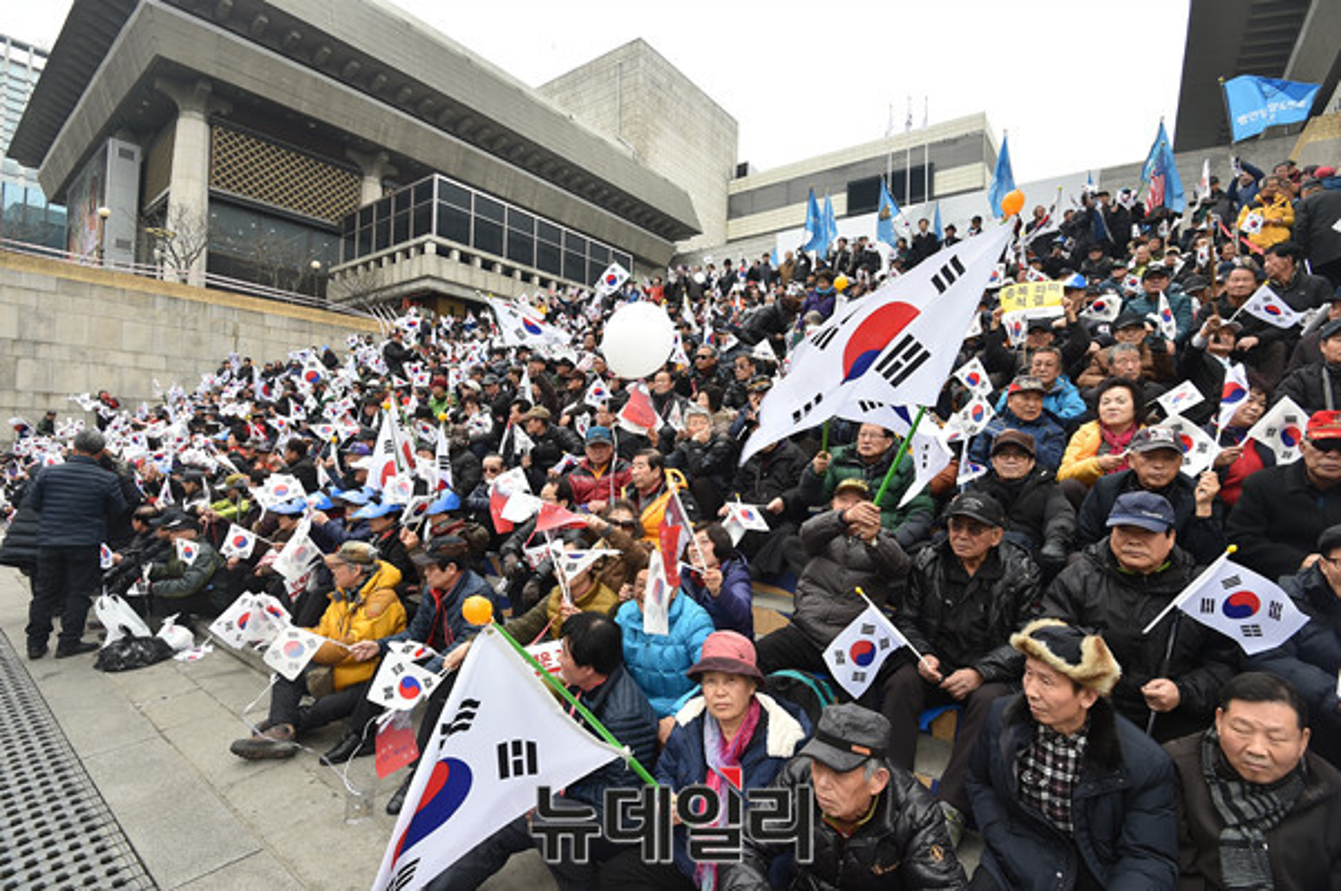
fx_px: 595
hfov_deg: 96.8
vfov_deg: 73.6
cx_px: 670
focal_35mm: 16
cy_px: 446
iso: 320
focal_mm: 16
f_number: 5.6
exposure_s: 1/200
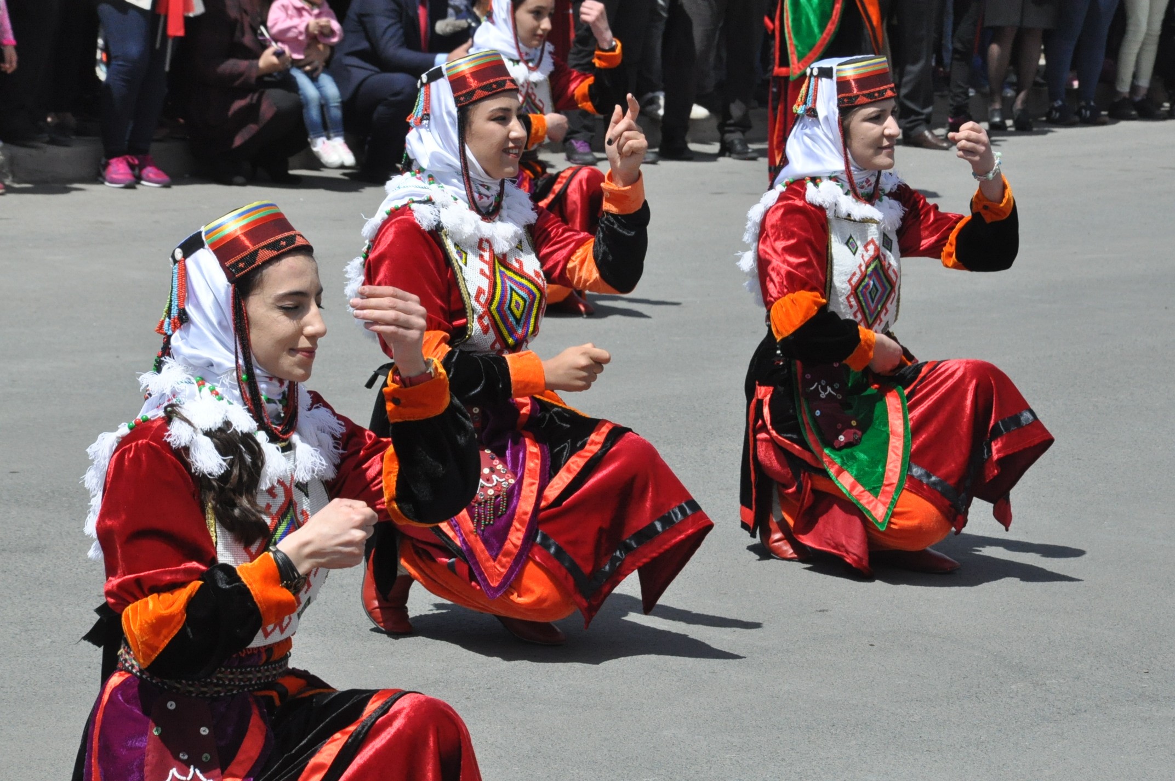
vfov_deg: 8.7
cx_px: 588
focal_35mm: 158
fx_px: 5134
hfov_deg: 13.1
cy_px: 390
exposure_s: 1/2500
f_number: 13
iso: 1600
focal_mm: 105
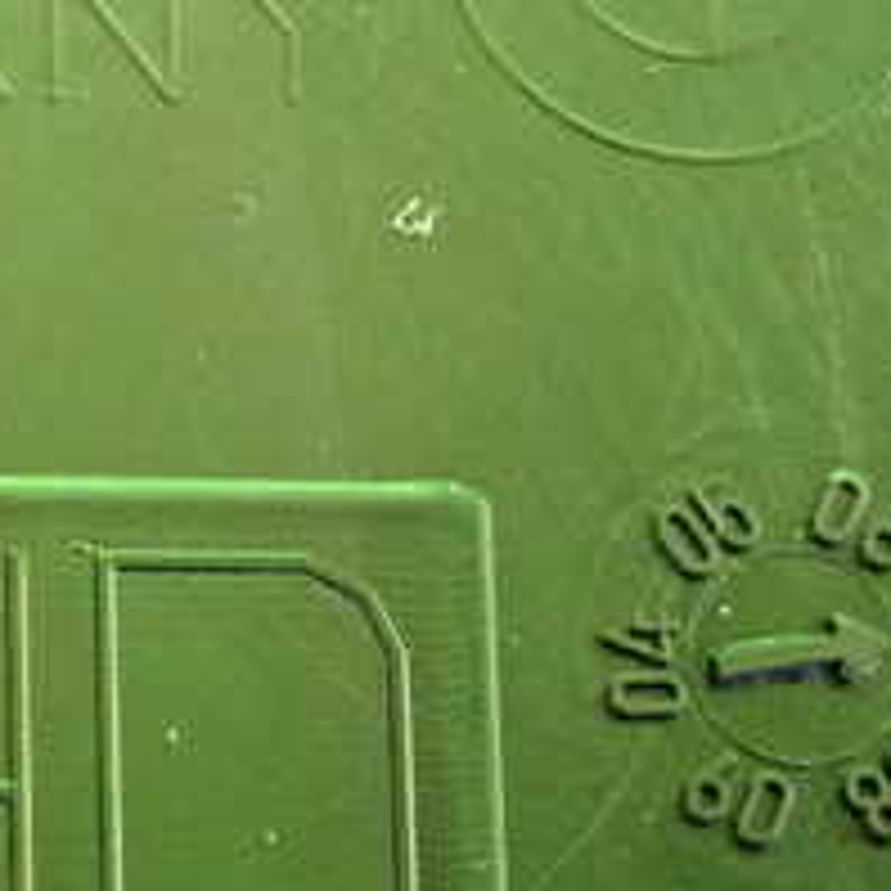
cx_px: -216
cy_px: 256
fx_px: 4834
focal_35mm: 166
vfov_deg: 10.5
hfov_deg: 10.3
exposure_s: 1/125
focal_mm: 11.09
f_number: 3.6
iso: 3200
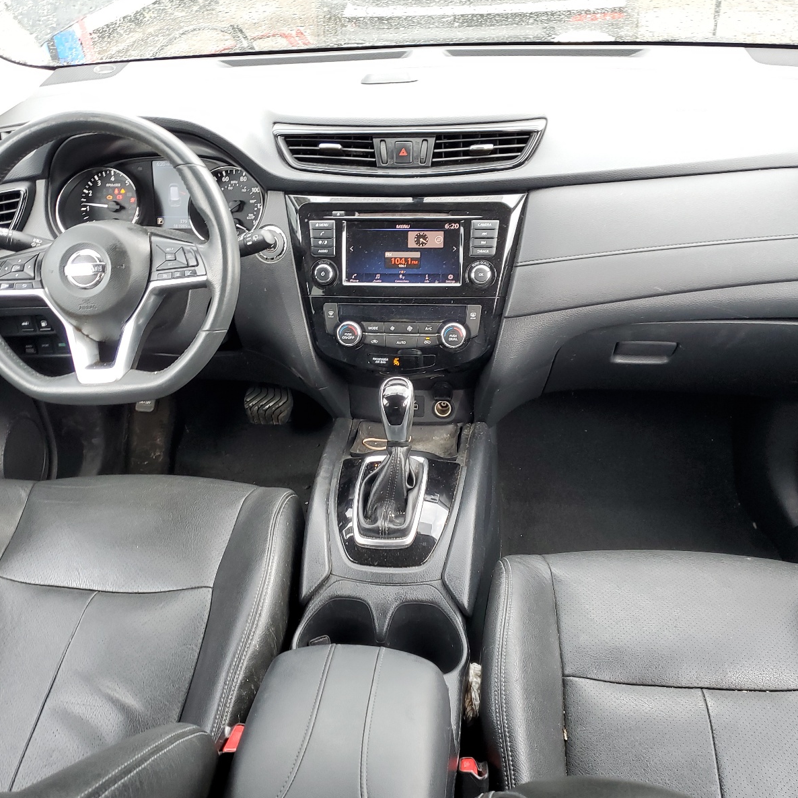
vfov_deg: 52.5
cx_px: 362
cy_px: 396
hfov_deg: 52.5
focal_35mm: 31
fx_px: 809
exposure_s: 1/60.2
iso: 59
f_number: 1.5
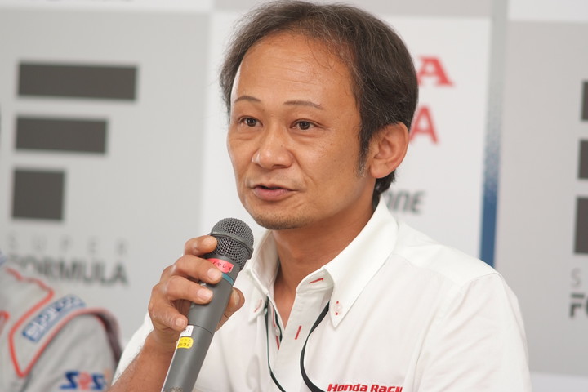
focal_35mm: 270
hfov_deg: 7.6
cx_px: 294
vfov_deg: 5.1
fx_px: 4410
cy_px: 196
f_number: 2.8
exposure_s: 1/125
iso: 400
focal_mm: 180
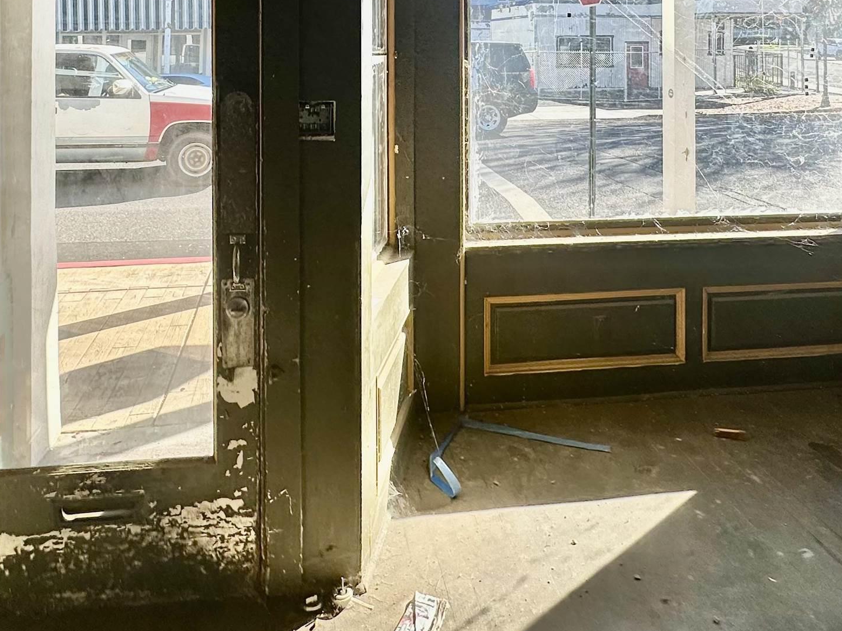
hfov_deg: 59.9
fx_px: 730
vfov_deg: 42.4
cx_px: 397
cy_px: 48
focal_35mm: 30
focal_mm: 2.22
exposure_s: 1/590
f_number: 2.2
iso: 40
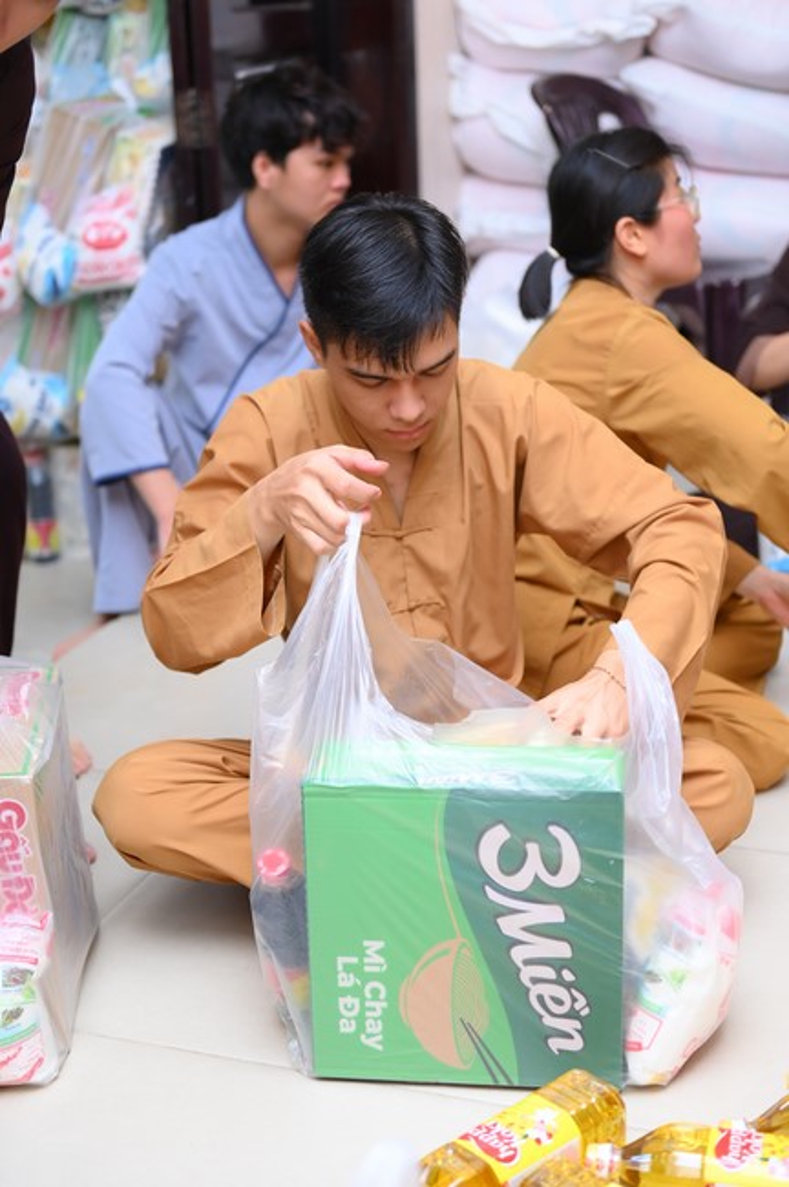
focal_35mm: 55
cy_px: 594
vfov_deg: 36.3
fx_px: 1812
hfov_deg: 24.6
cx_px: 394
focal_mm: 55
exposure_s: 1/160
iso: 1000
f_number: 3.2
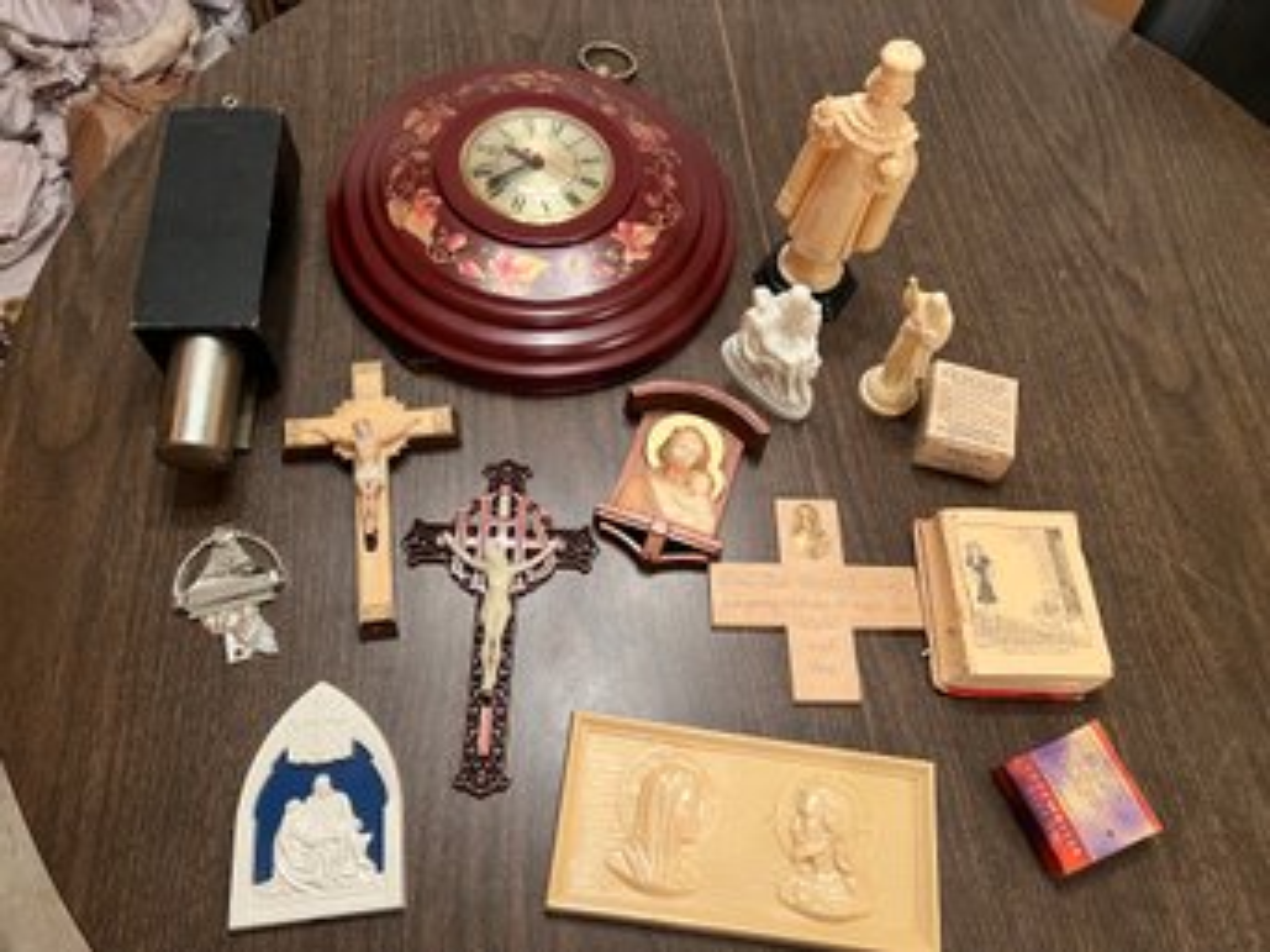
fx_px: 954
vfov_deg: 53.0
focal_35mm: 26
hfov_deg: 67.3
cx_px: 635
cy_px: 476
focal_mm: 5.7
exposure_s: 1/60
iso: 400
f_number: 1.5
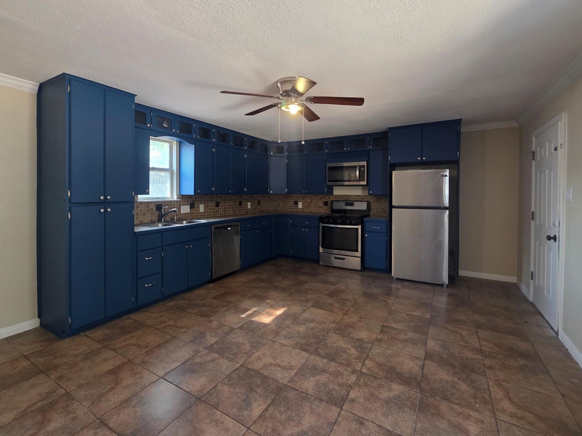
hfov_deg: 98.2
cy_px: 199
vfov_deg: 81.5
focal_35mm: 15
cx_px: 289
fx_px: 252
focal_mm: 2.2
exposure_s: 1/60
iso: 200
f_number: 1.9
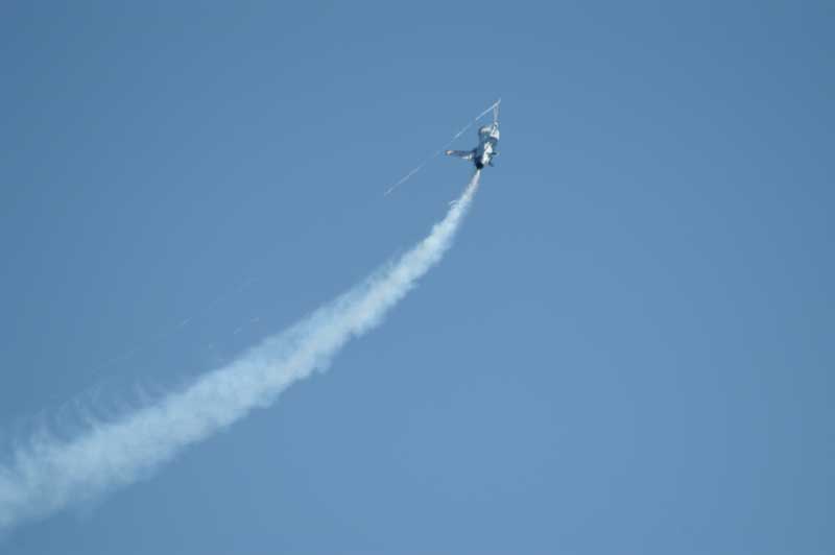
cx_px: 418
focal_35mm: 450
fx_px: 10429
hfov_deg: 4.6
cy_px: 278
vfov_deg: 3.0
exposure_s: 1/1500
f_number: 5.6
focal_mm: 300
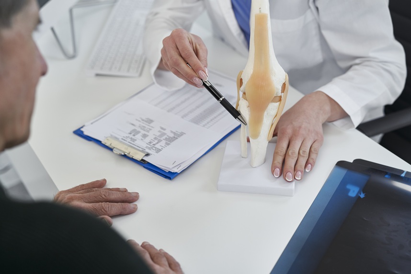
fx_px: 571
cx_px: 206
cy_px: 137
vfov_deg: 27.0
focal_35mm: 50
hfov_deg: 39.6
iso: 400
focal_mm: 50
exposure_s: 1/320
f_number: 2.5
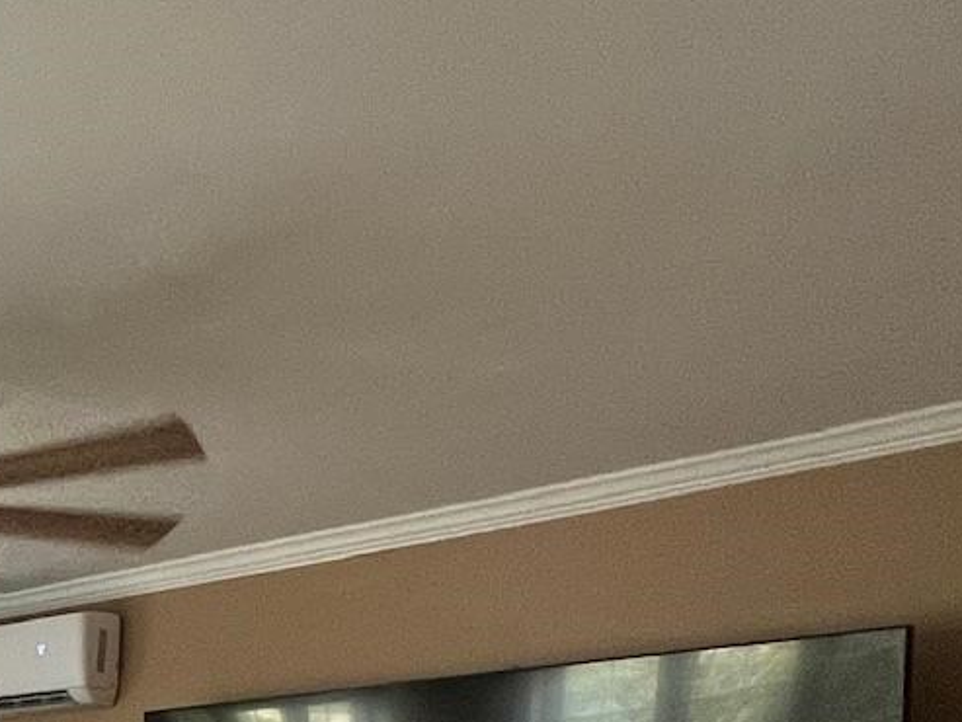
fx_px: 1501
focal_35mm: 54
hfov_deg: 27.3
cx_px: -402
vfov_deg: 22.7
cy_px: 1048
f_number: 1.8
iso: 250
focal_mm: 1.57
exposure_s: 1/89
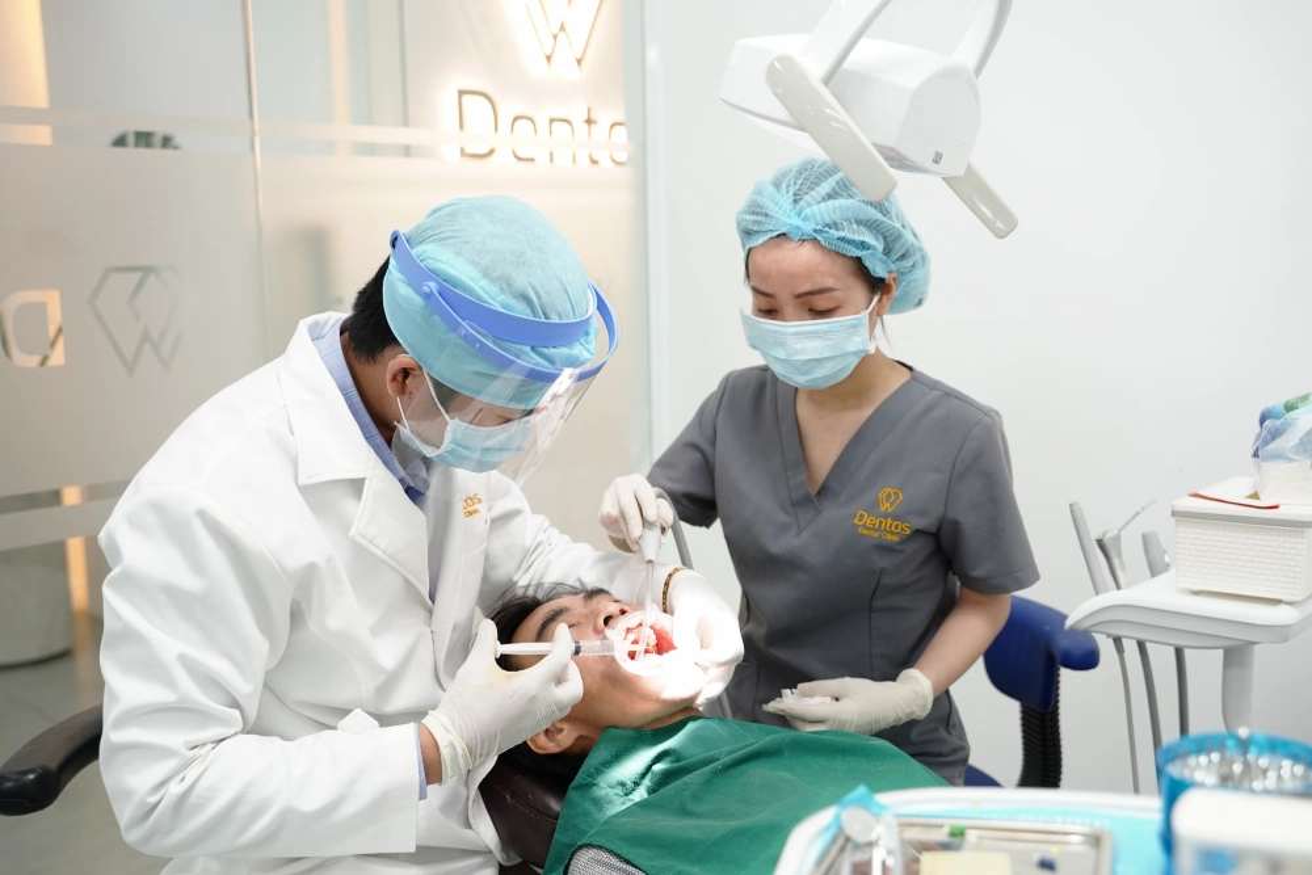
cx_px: 656
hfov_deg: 53.1
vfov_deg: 36.9
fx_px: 1312
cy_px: 438
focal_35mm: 36
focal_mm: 36
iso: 800
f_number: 3.5
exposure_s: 1/100
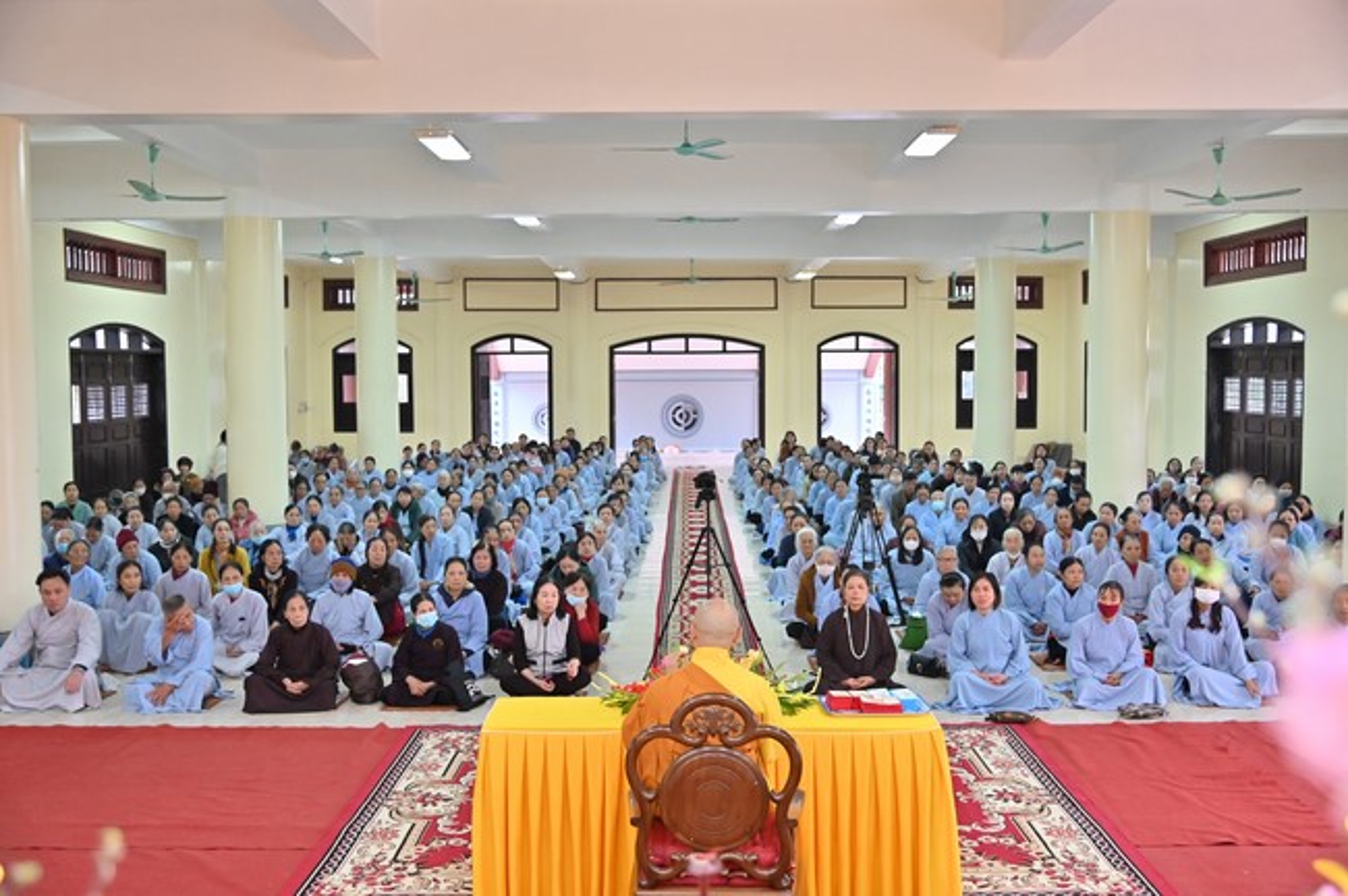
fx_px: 1309
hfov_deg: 54.5
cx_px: 674
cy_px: 448
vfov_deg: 37.8
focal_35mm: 35
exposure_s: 1/160
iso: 3200
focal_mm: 35
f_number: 4
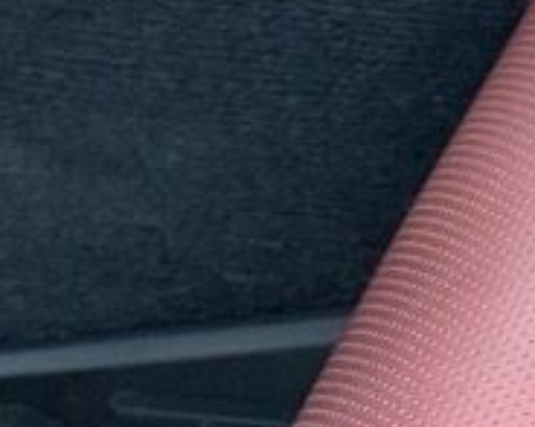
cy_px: 517
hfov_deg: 7.2
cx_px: 901
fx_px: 4130
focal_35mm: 261
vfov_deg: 5.9
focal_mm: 6.76
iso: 250
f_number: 1.78
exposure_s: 1/57
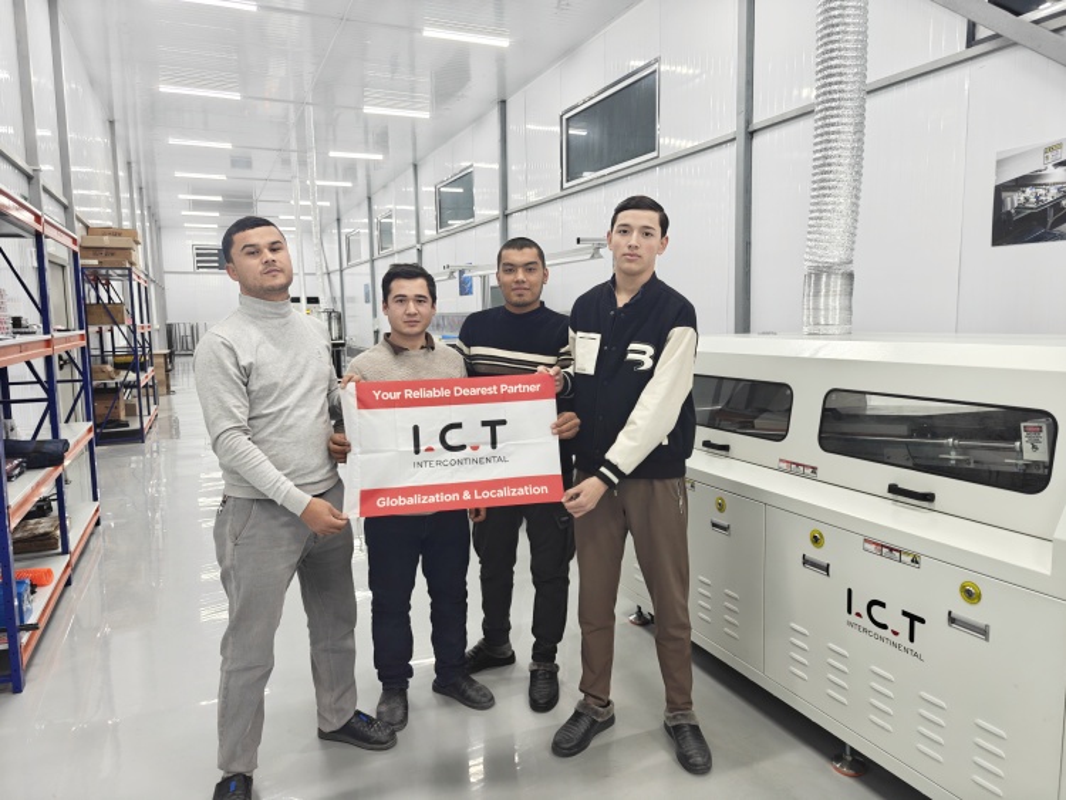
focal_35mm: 23
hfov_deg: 73.9
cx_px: 533
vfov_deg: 58.9
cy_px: 400
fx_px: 709
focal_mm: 6.06
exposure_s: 1/100
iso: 100
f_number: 1.6
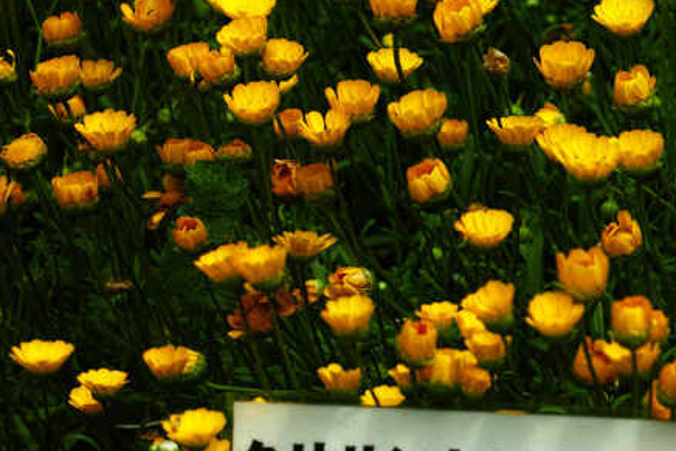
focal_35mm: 176
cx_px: 631
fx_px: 3306
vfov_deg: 7.8
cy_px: 40
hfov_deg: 11.6
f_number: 3.5
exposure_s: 1/1250
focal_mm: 50
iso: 200
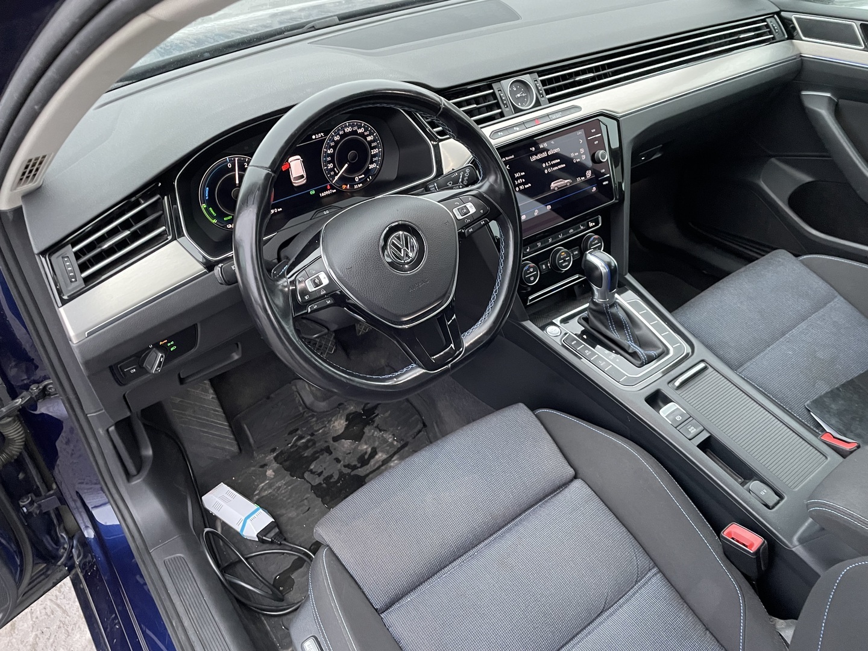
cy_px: 326
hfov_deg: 67.3
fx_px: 652
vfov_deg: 53.1
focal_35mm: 26
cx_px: 434
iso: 500
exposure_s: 1/50
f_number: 1.6
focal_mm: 4.2
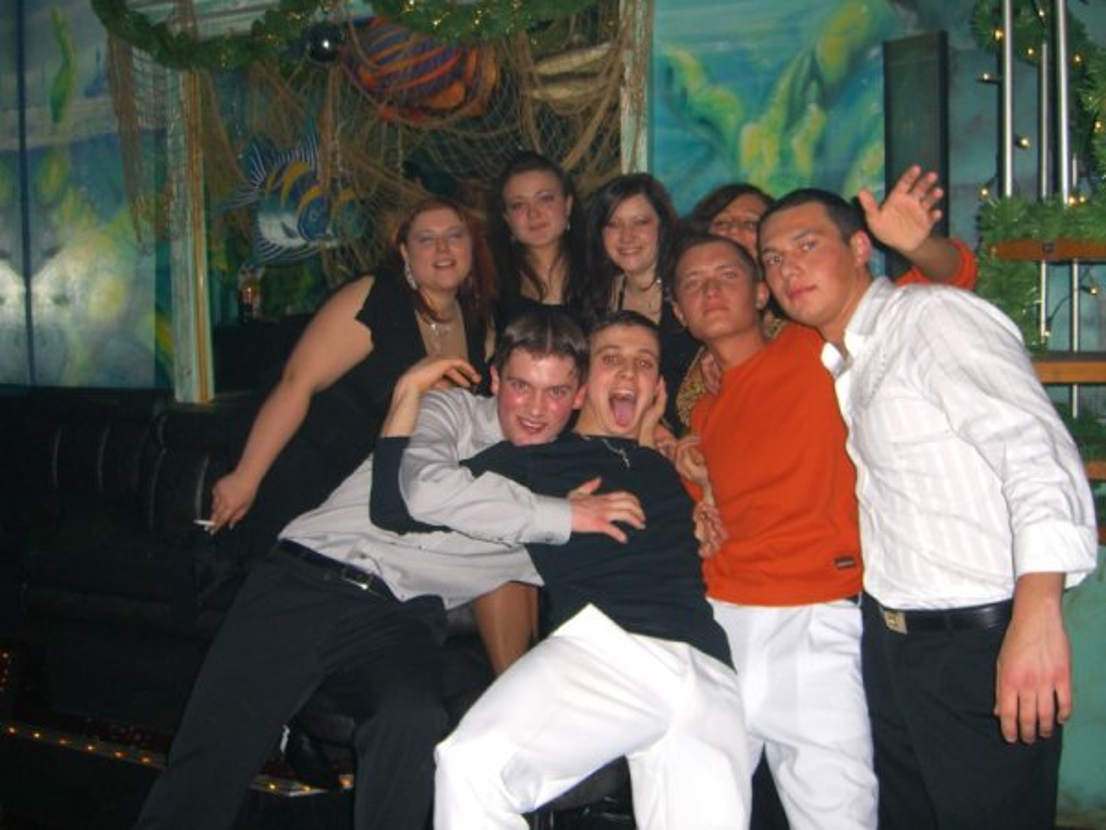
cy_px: 415
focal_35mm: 38
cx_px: 553
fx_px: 1214
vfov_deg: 37.7
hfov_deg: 49.0
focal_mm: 7.9
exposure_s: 1/60
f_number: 2.8
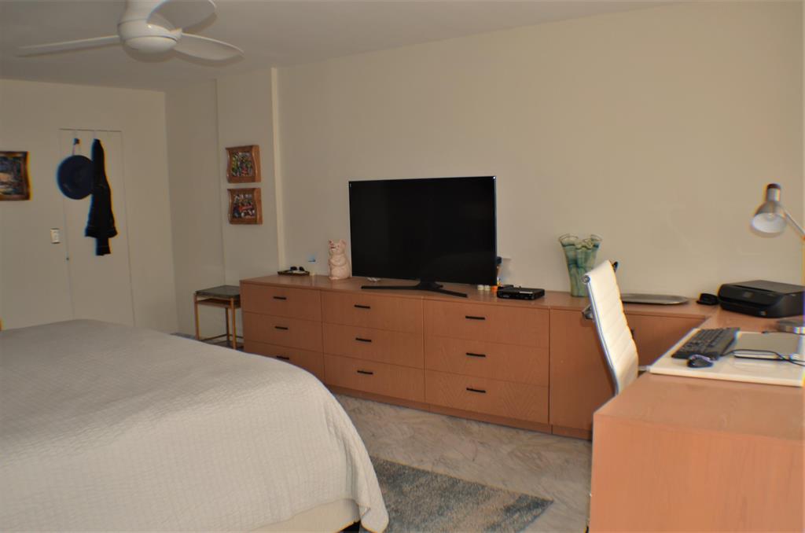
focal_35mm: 36
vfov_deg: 36.7
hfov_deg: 53.2
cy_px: 266
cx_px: 402
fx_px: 803
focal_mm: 24
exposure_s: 1/125
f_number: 4
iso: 200
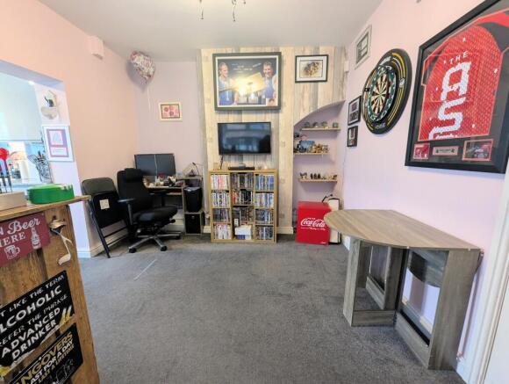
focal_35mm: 13
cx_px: 254
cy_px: 192
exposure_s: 1/25
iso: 363
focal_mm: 1.95
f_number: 2.2
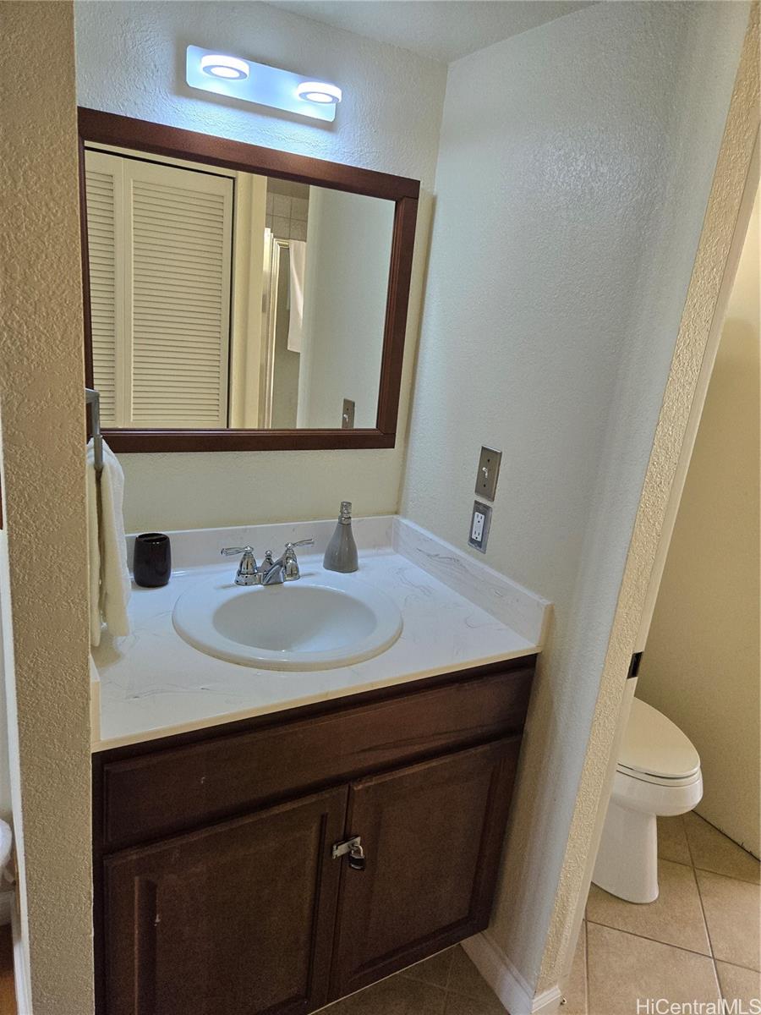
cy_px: 508
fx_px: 674
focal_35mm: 23
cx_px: 380
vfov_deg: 73.9
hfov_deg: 58.9
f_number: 1.8
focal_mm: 5.4
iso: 200
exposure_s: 1/120
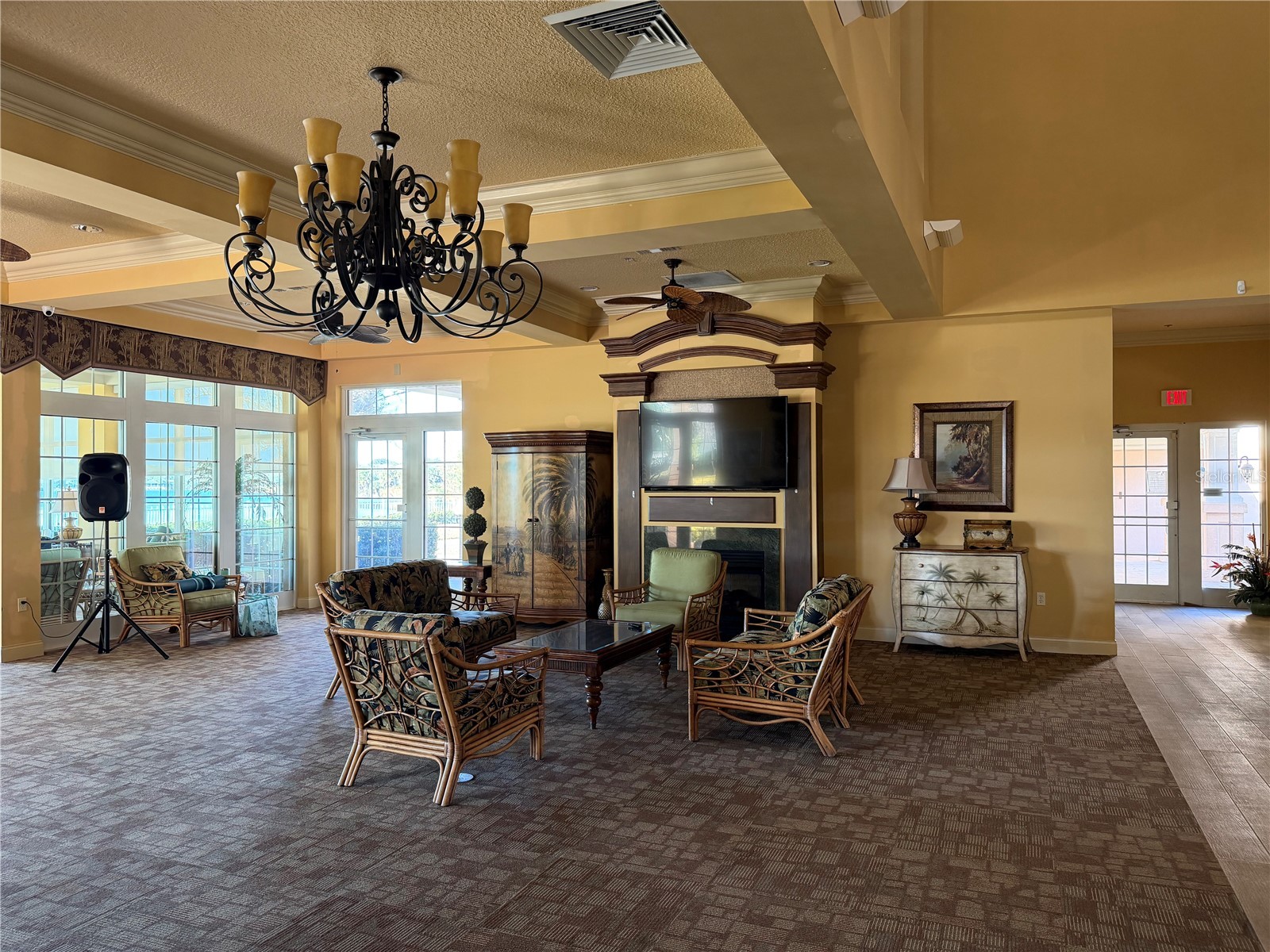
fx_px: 881
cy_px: 476
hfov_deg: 71.6
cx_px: 635
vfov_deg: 56.8
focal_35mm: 24
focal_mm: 6.76
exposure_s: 1/60
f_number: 1.78
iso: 200
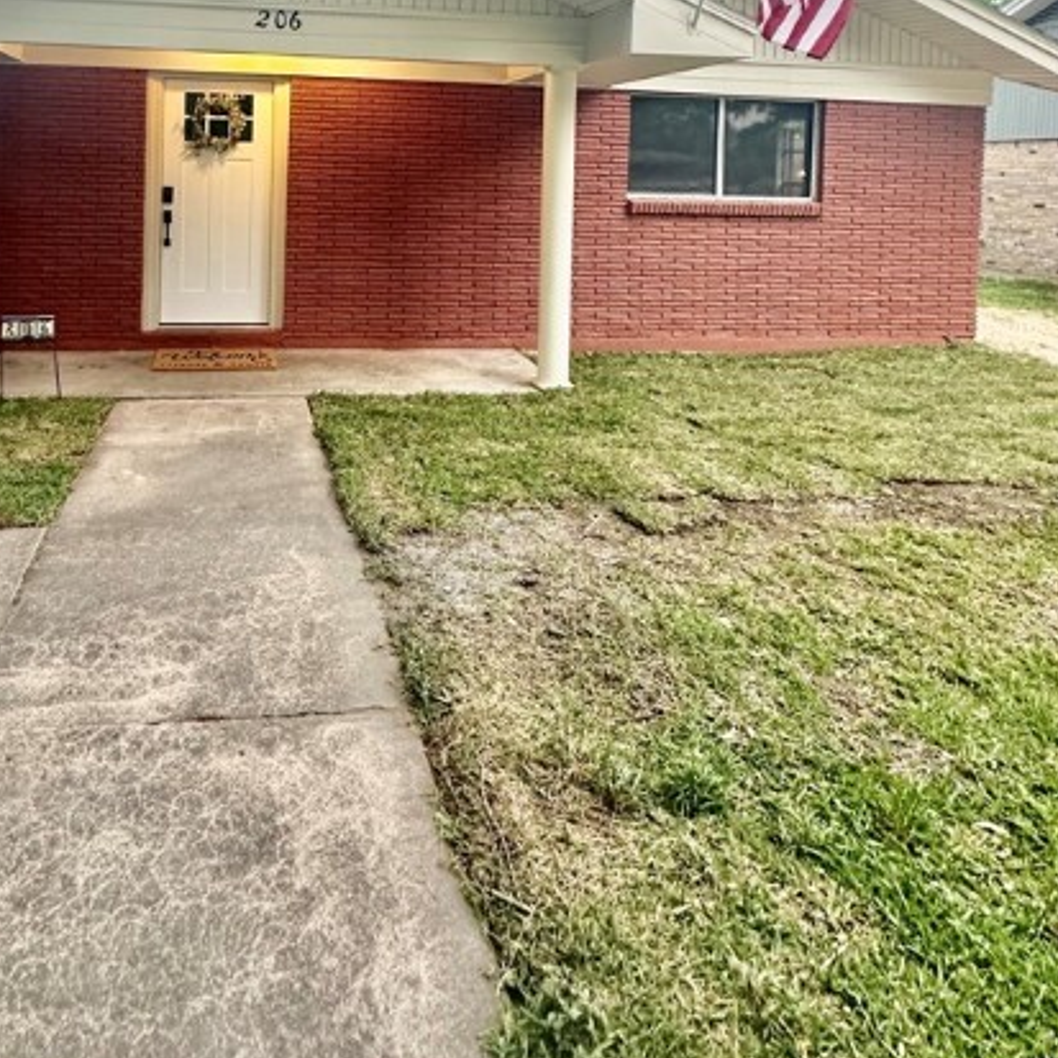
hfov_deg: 65.0
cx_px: 328
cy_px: 184
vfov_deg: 60.7
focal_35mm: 23
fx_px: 795
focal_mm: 2.22
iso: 200
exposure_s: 1/60
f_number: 2.2
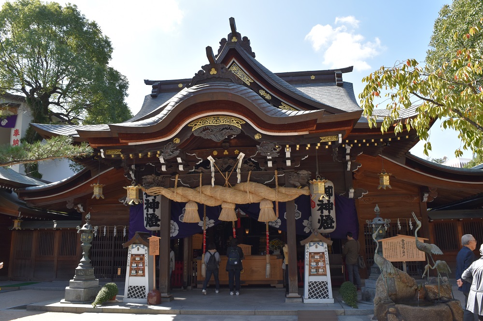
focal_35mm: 27
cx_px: 242
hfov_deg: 67.4
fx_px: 362
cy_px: 160
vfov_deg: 47.9
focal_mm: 18
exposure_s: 1/250
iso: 250
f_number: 8
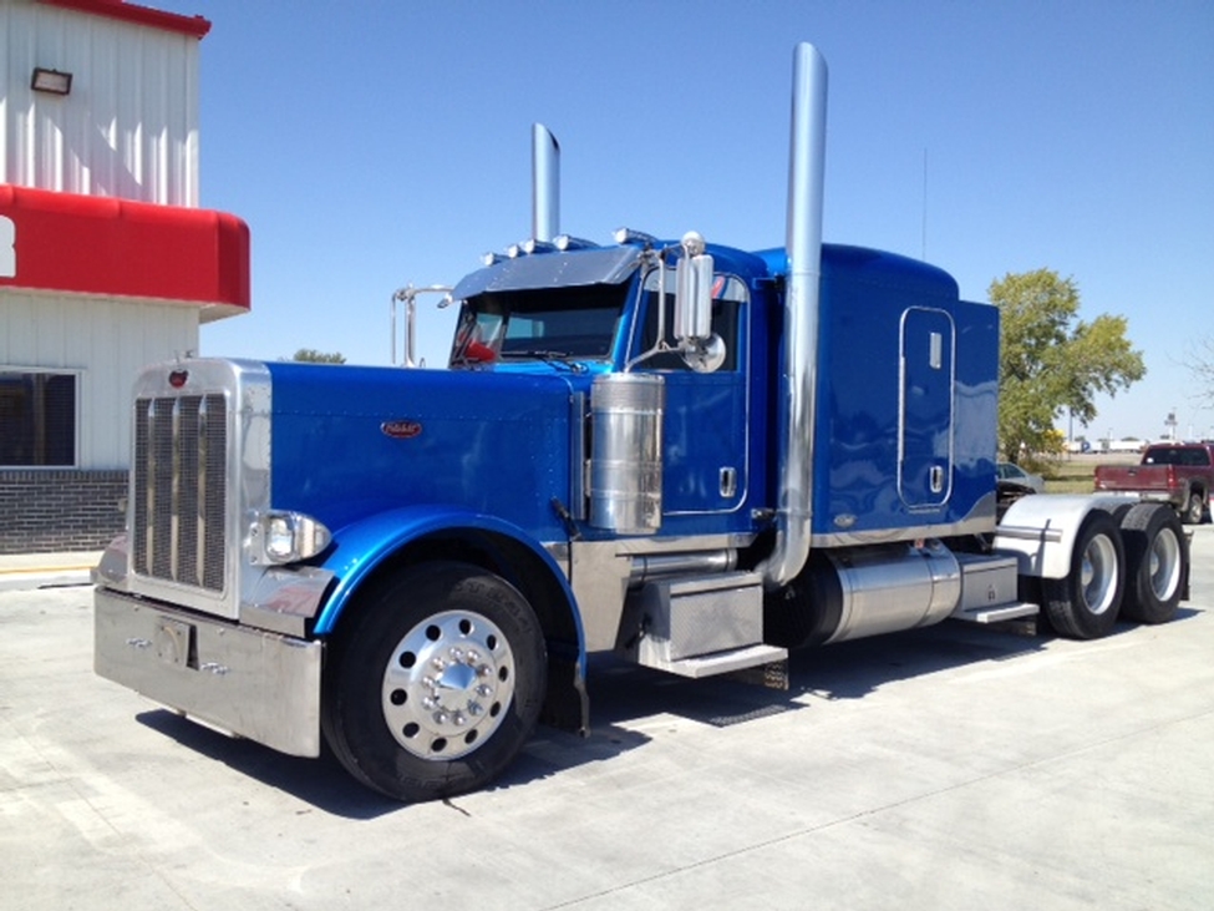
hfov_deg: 52.6
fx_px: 1227
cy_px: 456
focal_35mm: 35
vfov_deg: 40.7
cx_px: 607
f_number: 2.4
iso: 64
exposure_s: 1/1346
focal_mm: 4.28
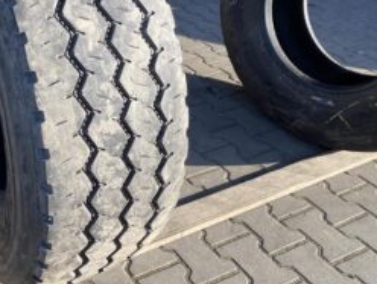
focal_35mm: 45
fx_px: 491
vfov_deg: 32.0
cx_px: 59
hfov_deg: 39.8
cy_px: 93
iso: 32
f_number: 1.8
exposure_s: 1/644
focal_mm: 4.25
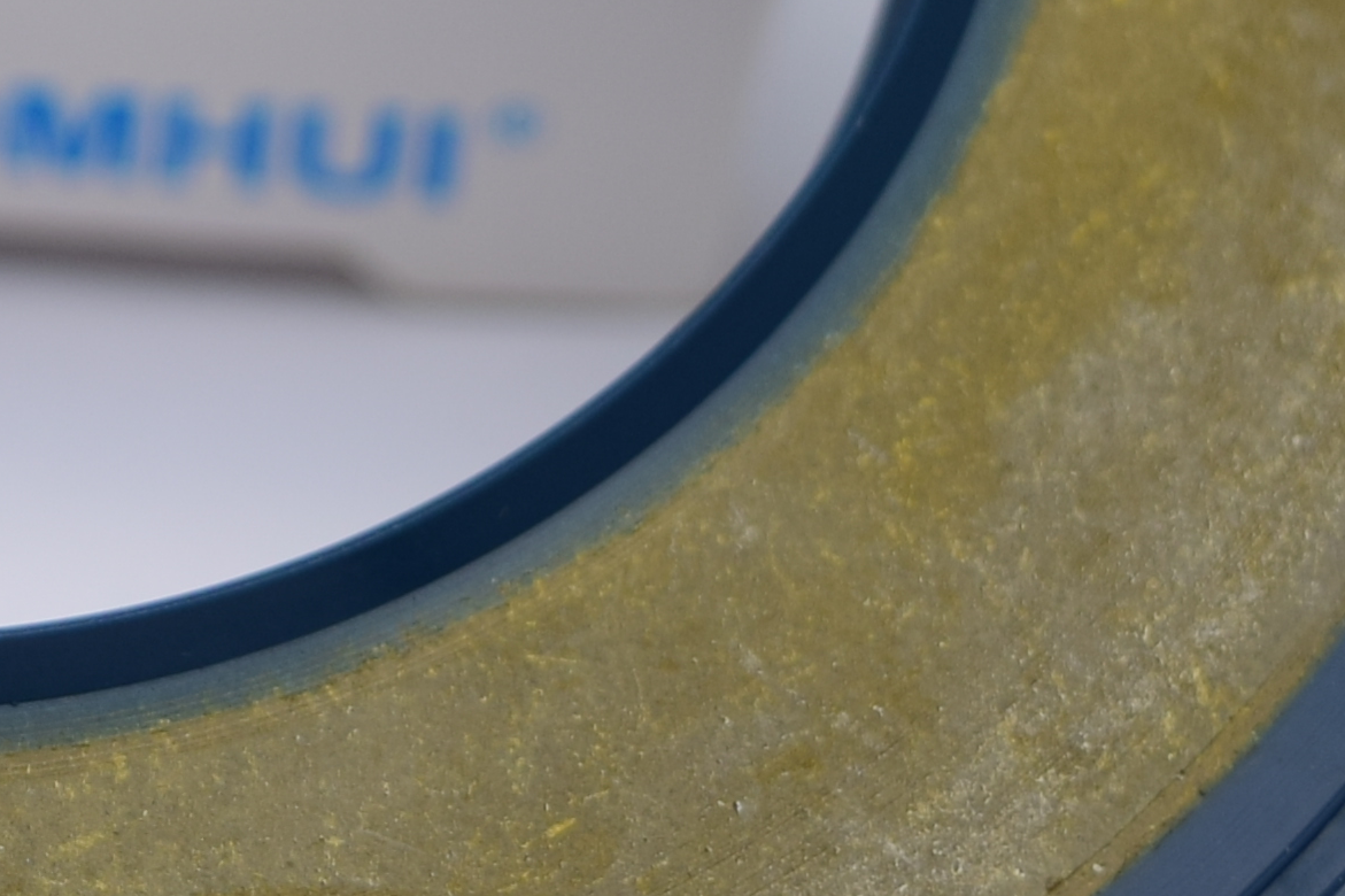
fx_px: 9188
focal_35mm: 246
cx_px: -233
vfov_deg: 5.6
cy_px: -245
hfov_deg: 8.3
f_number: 4.5
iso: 100
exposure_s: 1/15
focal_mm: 32
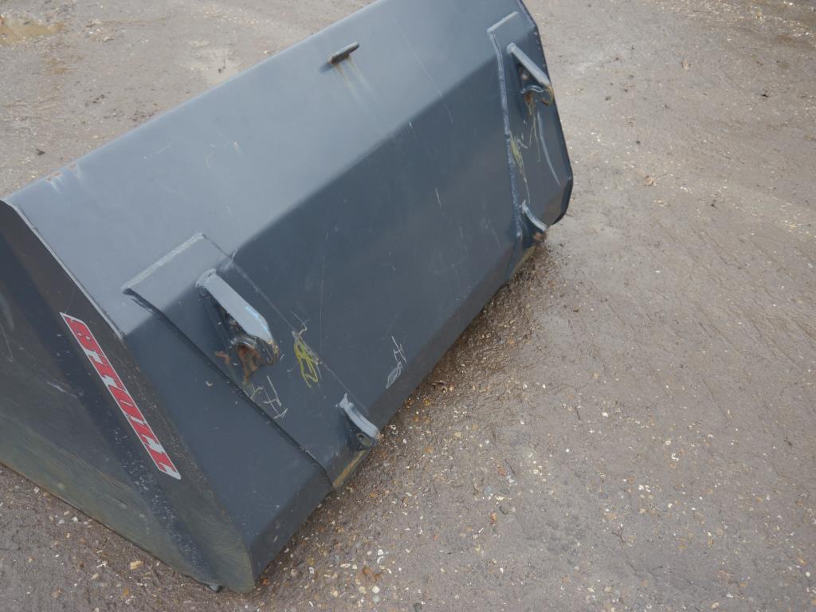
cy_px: 306
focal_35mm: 32
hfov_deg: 56.8
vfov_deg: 44.2
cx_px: 408
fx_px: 754
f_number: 3.9
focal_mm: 16
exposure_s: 1/80
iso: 160
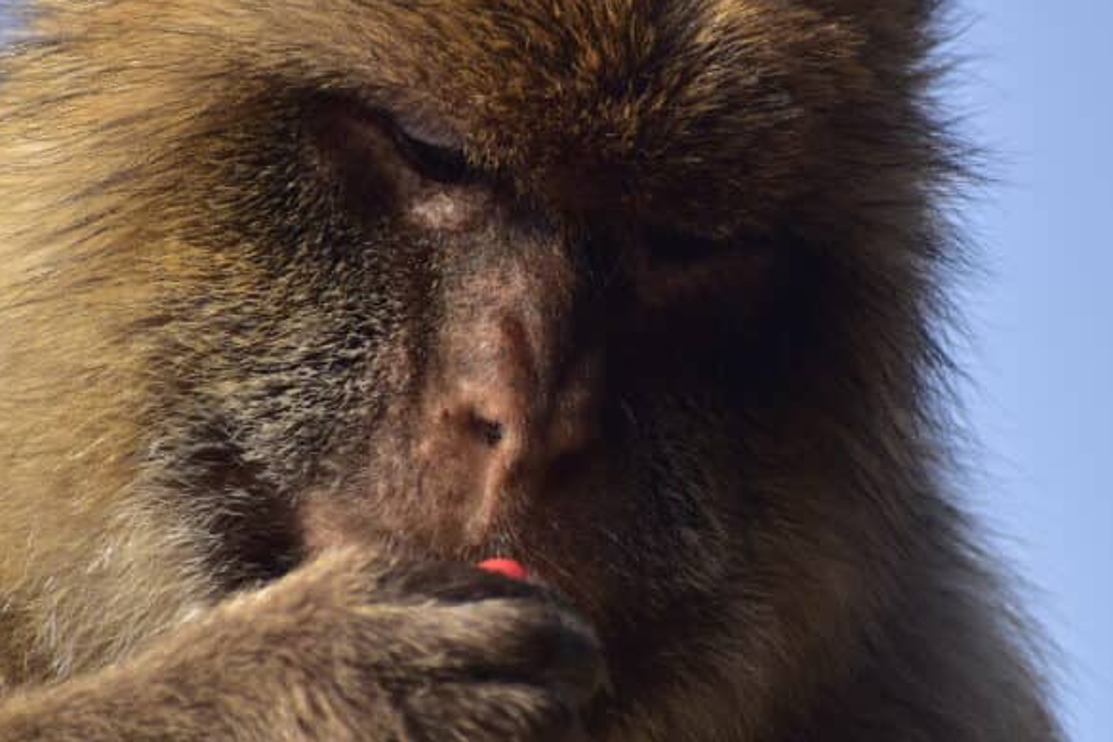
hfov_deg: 2.4
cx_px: 576
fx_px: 26672
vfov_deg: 1.6
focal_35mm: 863
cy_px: 408
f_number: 6.3
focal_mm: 280
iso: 220
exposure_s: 1/800
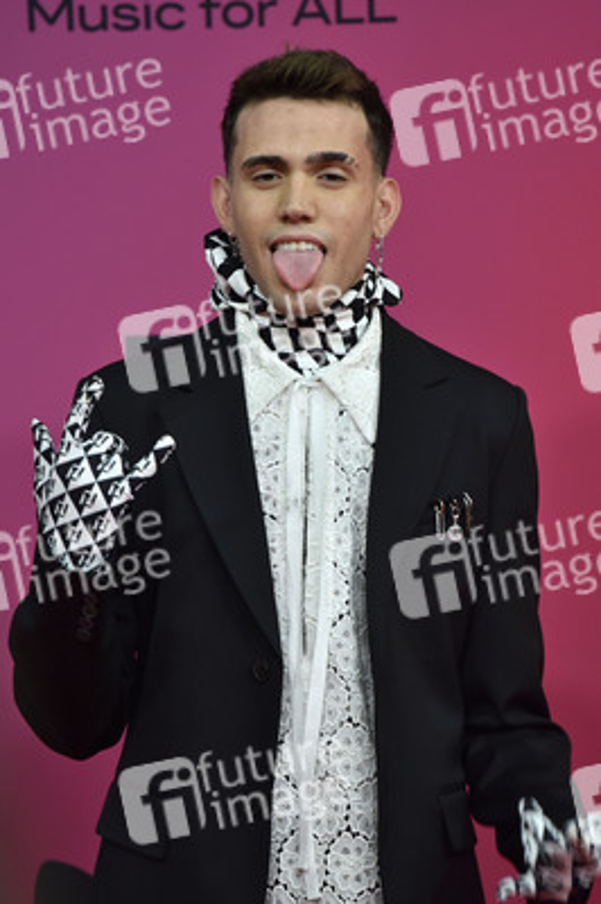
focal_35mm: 200
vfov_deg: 10.3
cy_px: 452
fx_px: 5017
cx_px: 300
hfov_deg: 6.9
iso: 2000
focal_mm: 200
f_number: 5.6
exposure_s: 1/250
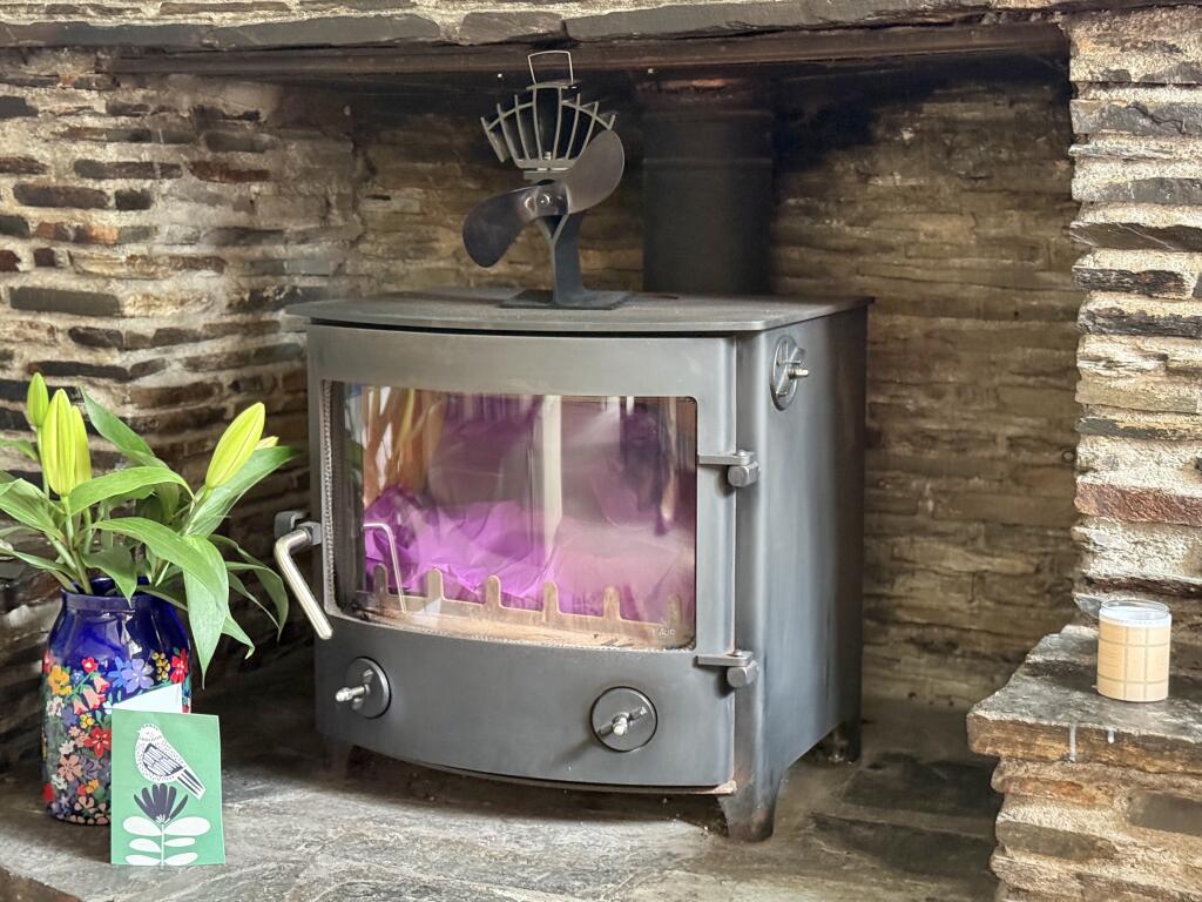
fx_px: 1667
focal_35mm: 48
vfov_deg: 30.3
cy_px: 451
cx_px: 601
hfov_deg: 39.7
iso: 500
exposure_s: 1/38
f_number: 1.78
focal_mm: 6.76
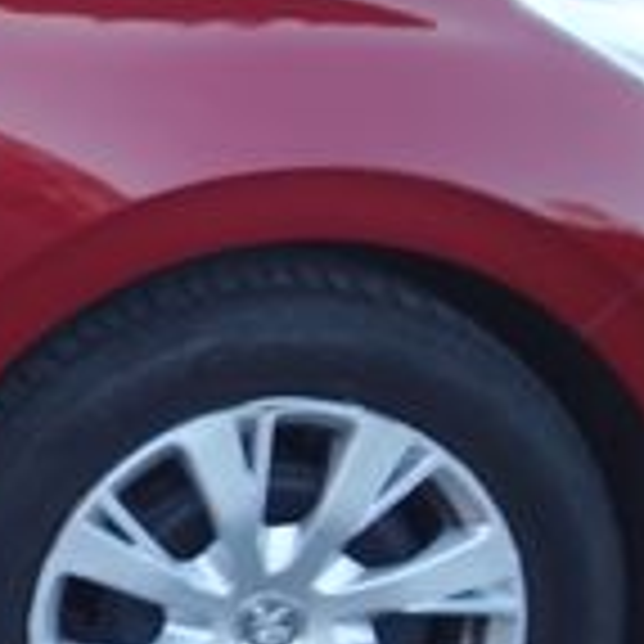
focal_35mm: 170
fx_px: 3578
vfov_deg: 10.2
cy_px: -47
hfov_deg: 8.7
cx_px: -1220
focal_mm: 10.4
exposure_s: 1/80
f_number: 2.8
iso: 125
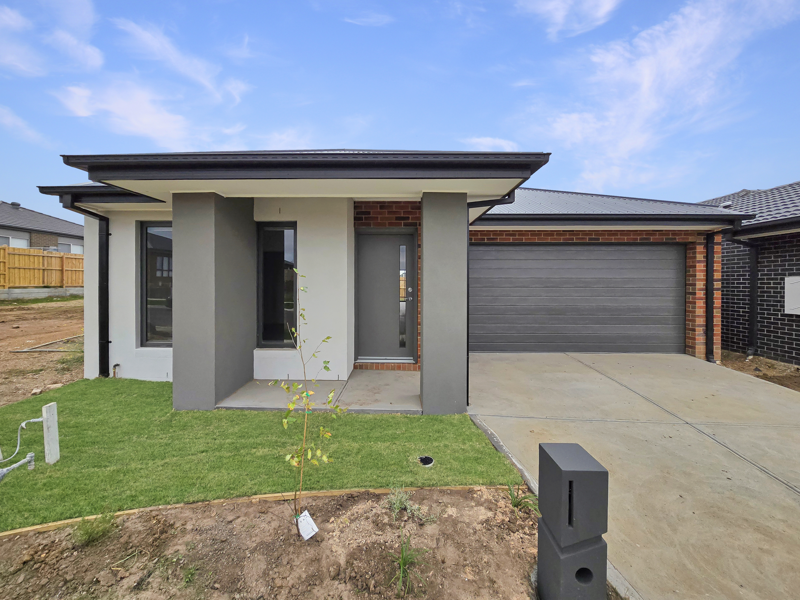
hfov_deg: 106.2
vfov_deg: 89.9
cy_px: 300
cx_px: 400
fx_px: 300
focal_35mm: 13
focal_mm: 2.2
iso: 125
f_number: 2.2
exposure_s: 1/2000
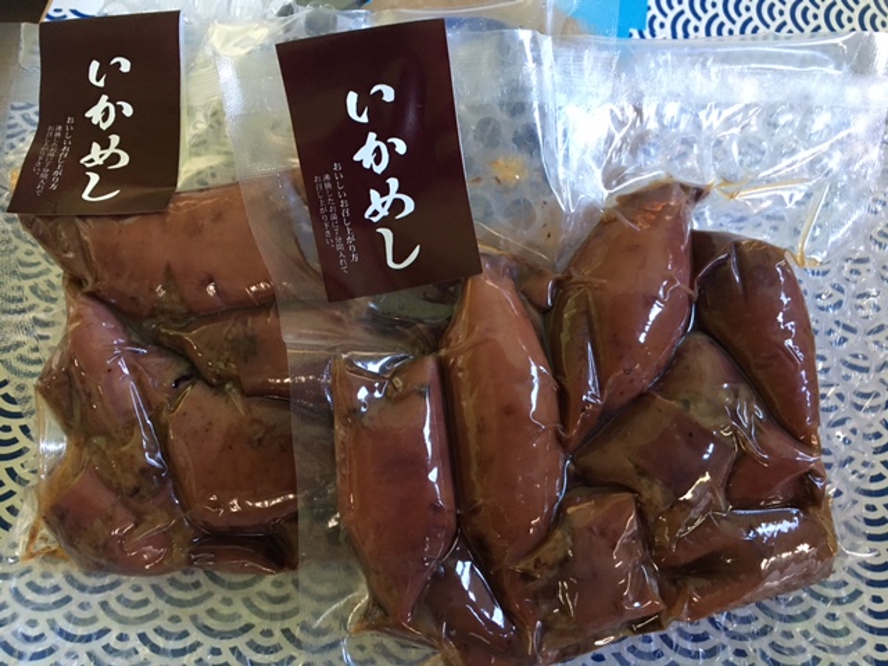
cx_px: 444
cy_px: 333
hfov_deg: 61.7
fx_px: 744
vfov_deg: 48.2
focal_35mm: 29
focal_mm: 4.15
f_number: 2.2
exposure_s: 1/10
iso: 80
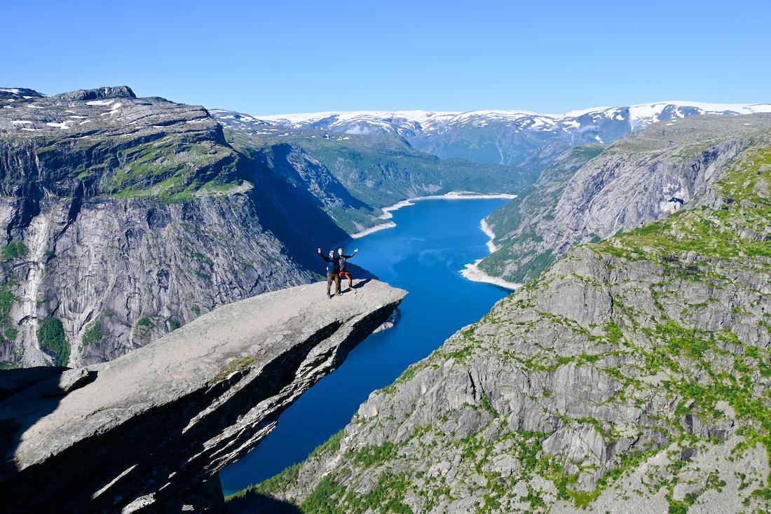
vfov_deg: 40.8
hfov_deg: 58.3
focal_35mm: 32
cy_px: 257
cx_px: 386
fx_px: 691
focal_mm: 21.5
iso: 100
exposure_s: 1/400
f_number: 7.1
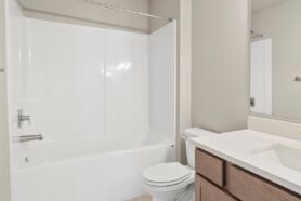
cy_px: 86
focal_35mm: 23
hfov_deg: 75.0
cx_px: 184
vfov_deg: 55.0
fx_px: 193
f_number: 8
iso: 500
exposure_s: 1/3
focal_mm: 16
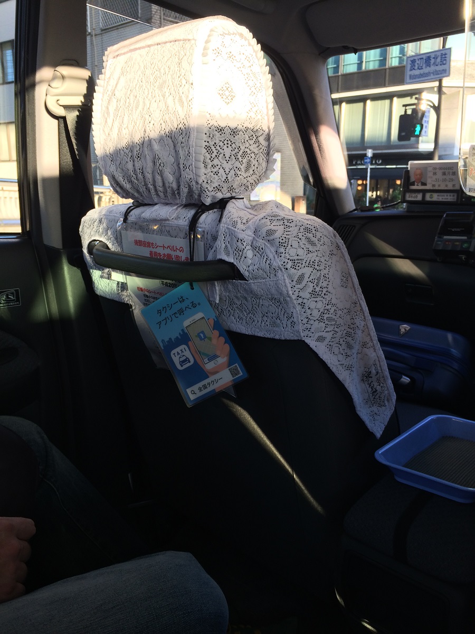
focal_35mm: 29
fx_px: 531
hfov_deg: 48.2
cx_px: 238
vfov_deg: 61.7
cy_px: 317
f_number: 2.2
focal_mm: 4.15
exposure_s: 1/120
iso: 50
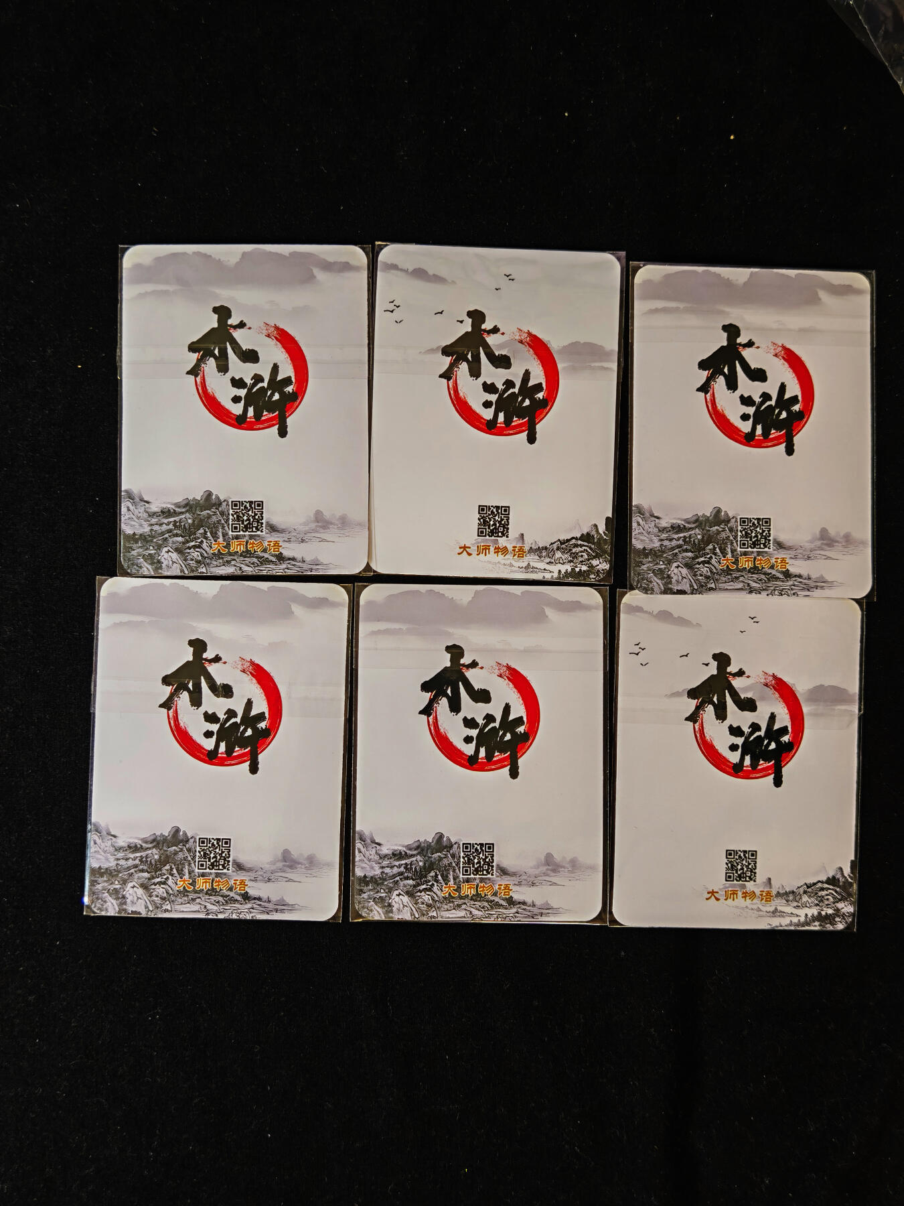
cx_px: 452
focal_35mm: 48
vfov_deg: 39.7
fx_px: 1671
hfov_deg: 30.3
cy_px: 603
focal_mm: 6.67
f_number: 1.9
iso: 250
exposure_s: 1/33
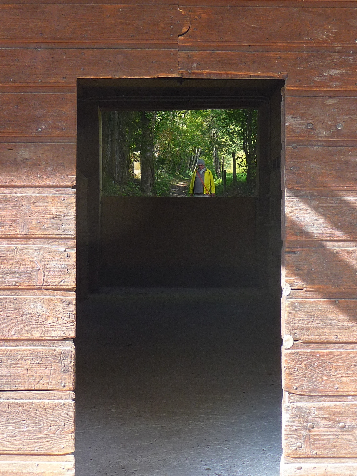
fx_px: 880
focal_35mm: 64
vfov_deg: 30.3
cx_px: 178
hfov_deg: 22.9
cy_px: 238
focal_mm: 6.7
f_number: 3.9
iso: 100
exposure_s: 1/125
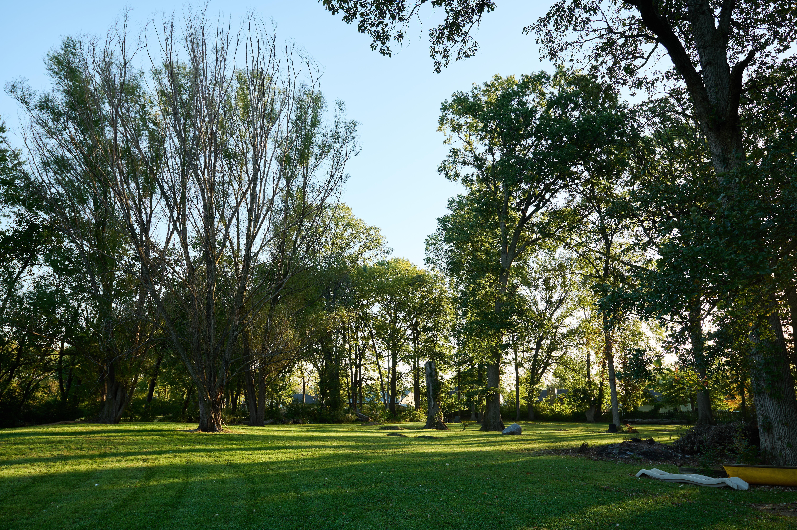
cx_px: 398
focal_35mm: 24
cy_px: 265
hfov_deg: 73.8
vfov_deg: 53.1
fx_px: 531
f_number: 5.6
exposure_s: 1/160
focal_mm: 24
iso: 180
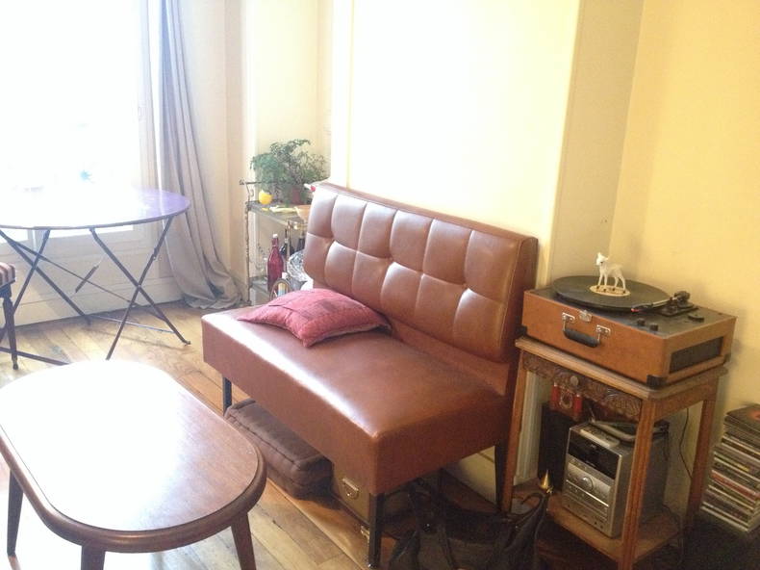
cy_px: 285
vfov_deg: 40.7
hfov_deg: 52.6
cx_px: 380
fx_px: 768
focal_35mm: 35
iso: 640
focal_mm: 4.28
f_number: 2.4
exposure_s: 1/15
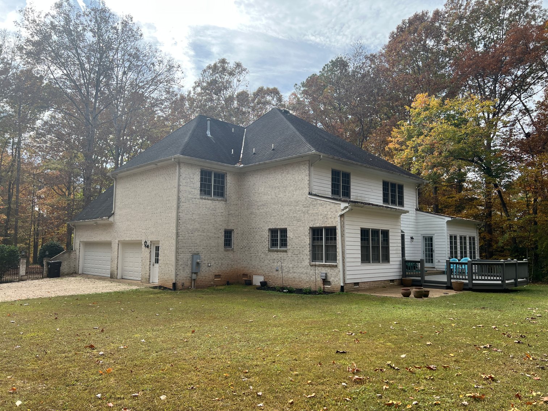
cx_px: 274
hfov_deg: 67.3
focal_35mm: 26
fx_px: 412
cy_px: 206
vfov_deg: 53.1
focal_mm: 5.7
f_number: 1.5
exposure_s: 1/1531
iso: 50
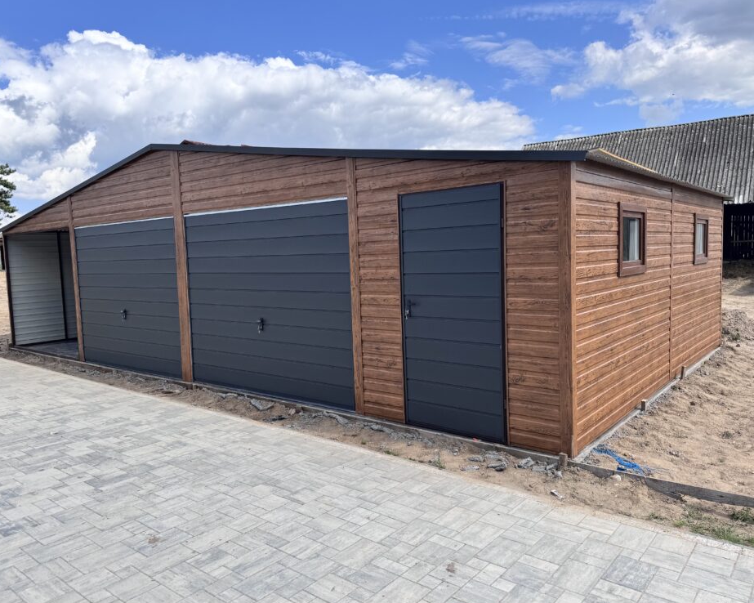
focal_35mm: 26
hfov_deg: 66.0
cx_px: 362
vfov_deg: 54.9
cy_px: 298
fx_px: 580
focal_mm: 6.76
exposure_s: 1/4310
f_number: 1.78
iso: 80
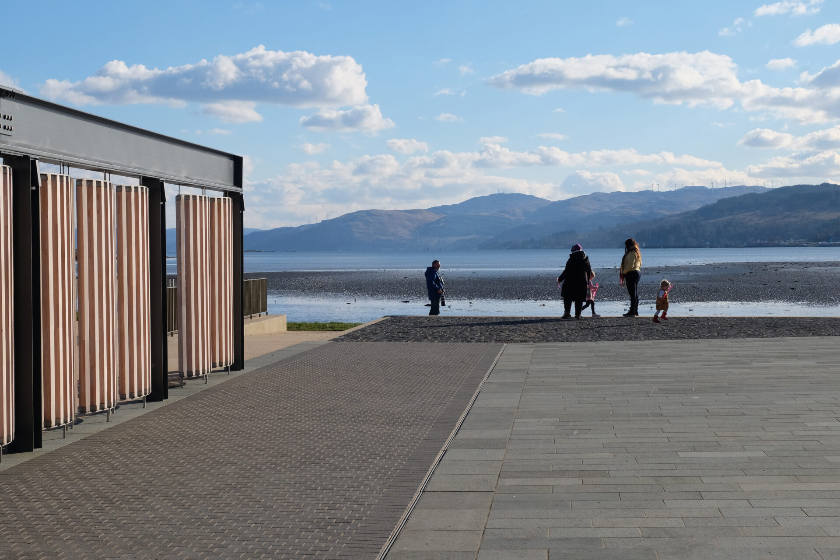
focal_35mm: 62
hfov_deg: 32.4
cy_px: 280
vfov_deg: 21.9
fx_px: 1447
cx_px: 420
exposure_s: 1/420
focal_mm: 41.3
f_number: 11
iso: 400
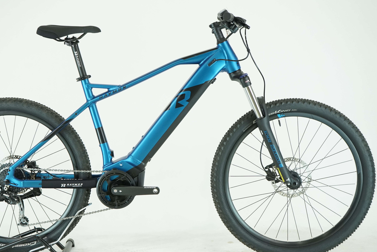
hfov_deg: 30.9
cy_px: 120
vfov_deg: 20.9
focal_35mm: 65
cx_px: 155
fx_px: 681
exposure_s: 1/200
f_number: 5.6
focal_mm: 54
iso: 1600
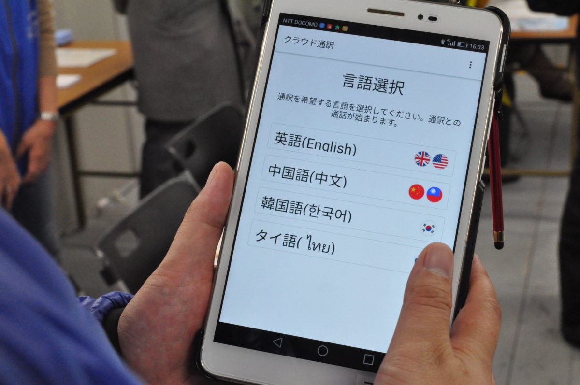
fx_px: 1110
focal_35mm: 69
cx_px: 290
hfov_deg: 29.3
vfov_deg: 19.7
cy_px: 192
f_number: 10
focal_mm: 46
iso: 3200
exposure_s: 1/100
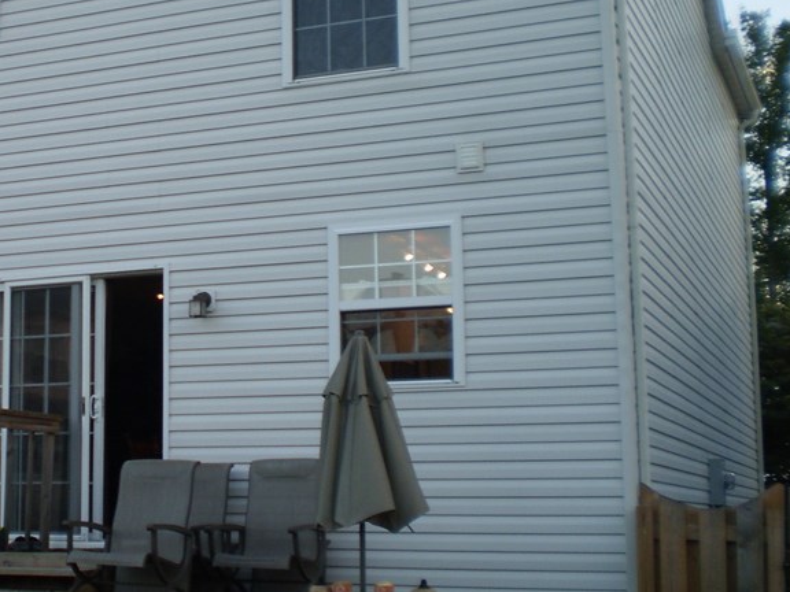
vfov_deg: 22.9
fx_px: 1461
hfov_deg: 29.2
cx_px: 99
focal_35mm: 64
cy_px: 263
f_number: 3.1
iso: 64
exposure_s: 1/50
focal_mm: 6.3
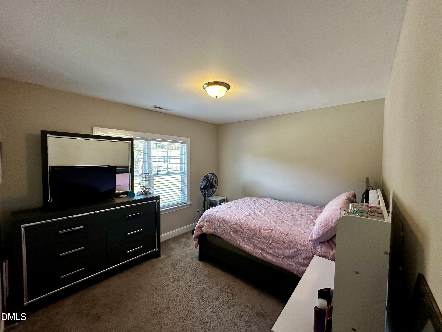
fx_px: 179
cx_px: 221
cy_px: 166
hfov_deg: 102.1
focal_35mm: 14
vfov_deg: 85.7
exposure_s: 1/120
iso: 160
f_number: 2.2
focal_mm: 2.22
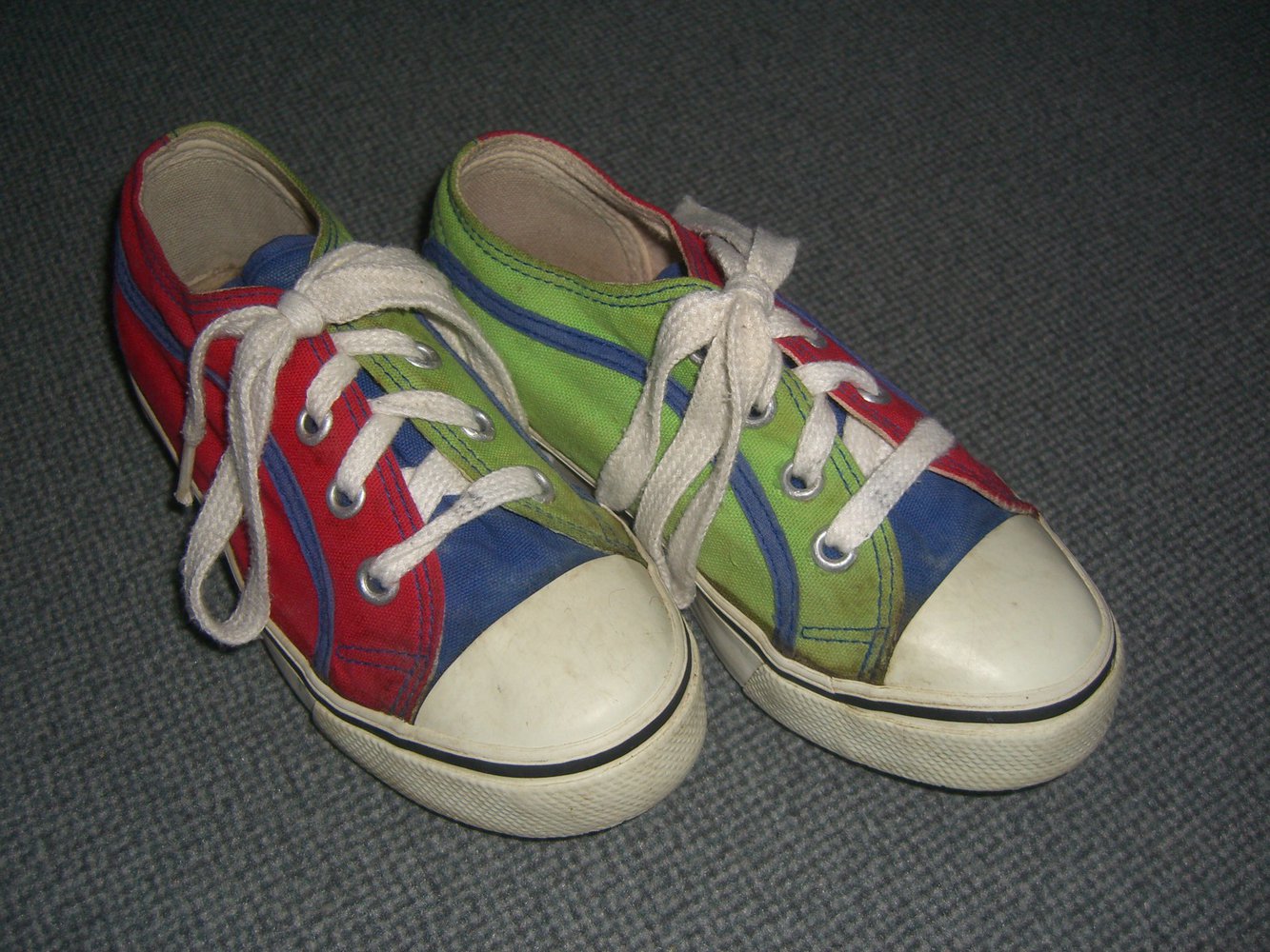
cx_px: 635
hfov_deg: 49.0
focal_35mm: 38
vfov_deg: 37.7
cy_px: 476
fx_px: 1394
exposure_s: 1/60
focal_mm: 7.9
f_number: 2.8
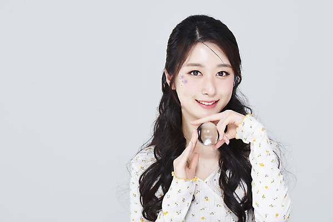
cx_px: 166
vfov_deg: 13.1
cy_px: 111
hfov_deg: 19.4
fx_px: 972
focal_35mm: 105
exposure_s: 1/125
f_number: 11
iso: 64
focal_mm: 105
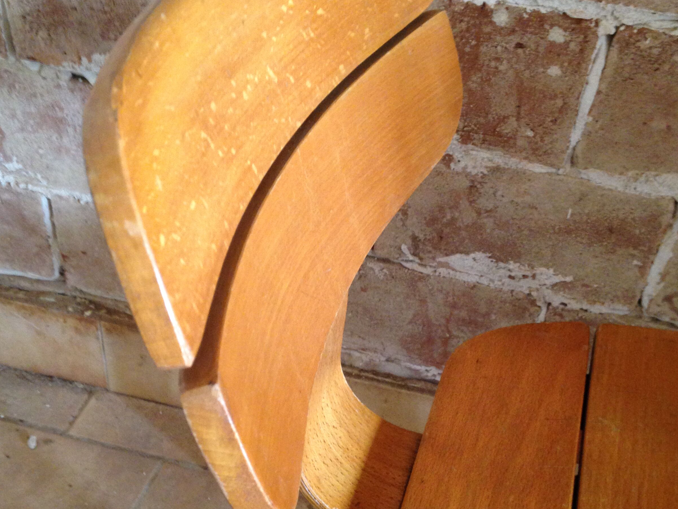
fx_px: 881
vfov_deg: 32.1
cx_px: 341
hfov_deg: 42.1
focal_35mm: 45
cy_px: 288
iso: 200
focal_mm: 4.12
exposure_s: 1/20
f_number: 2.4
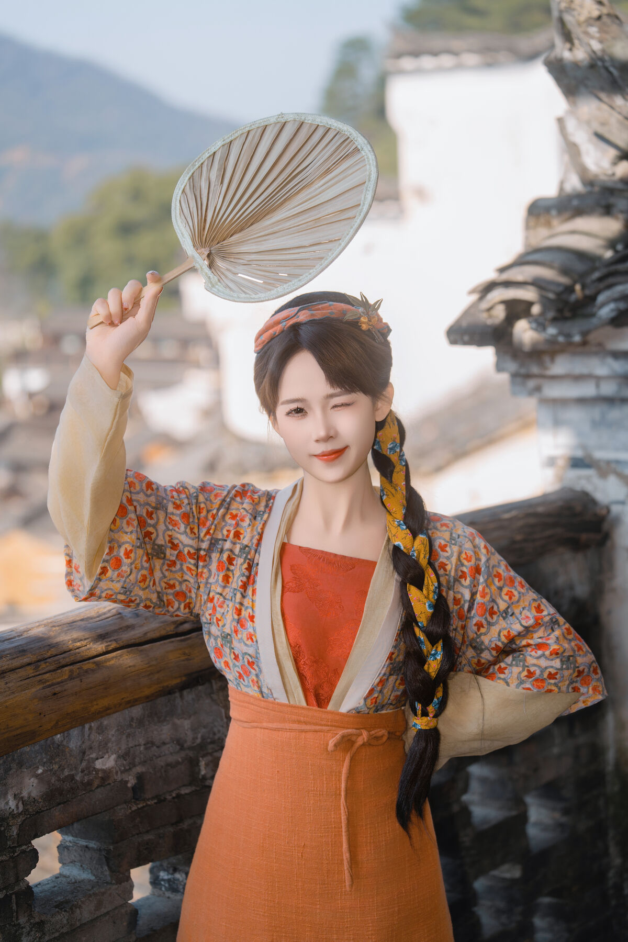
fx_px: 1989
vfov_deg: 26.7
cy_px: 471
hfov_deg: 17.9
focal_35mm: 76
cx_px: 314
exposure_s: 1/640
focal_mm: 76
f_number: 2.8
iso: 160
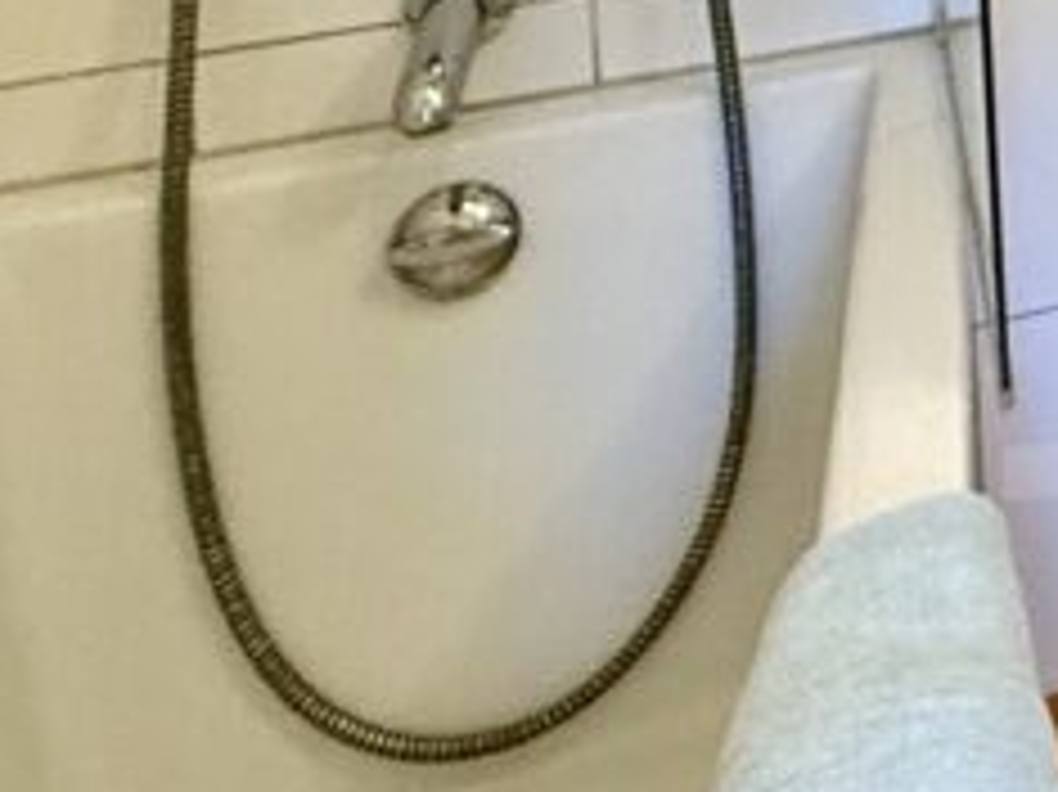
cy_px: 158
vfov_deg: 23.6
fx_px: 1863
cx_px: 2193
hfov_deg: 18.3
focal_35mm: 61
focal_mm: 2.22
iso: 320
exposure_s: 1/50
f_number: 2.2
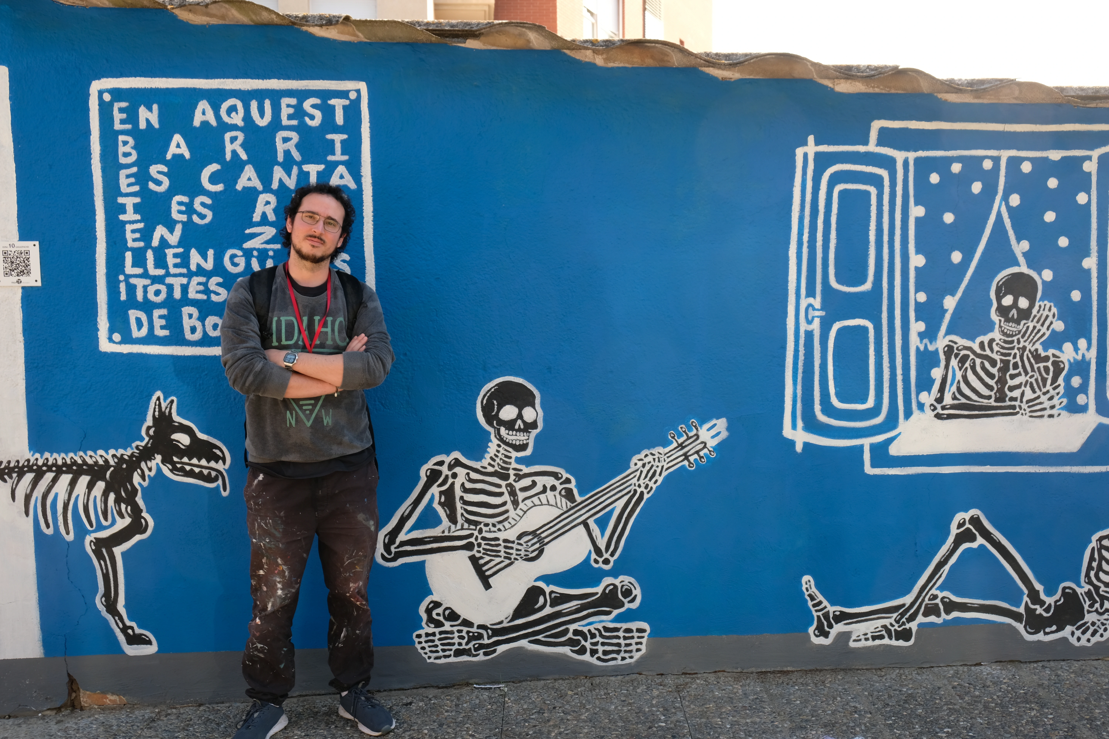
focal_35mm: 35
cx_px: 554
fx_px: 1078
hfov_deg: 54.4
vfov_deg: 37.9
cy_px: 370
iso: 200
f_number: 7.1
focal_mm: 23.3
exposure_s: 1/80
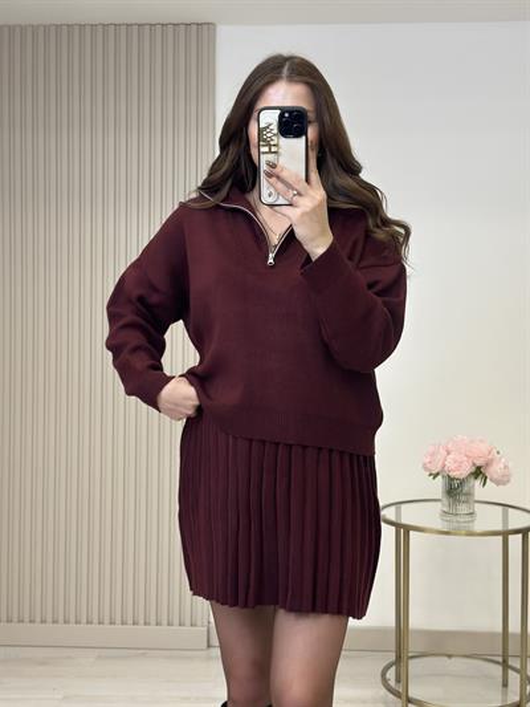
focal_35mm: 48
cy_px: 354
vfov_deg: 39.6
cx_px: 265
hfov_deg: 30.3
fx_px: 980
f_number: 1.78
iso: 64
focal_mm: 6.86
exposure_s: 1/157
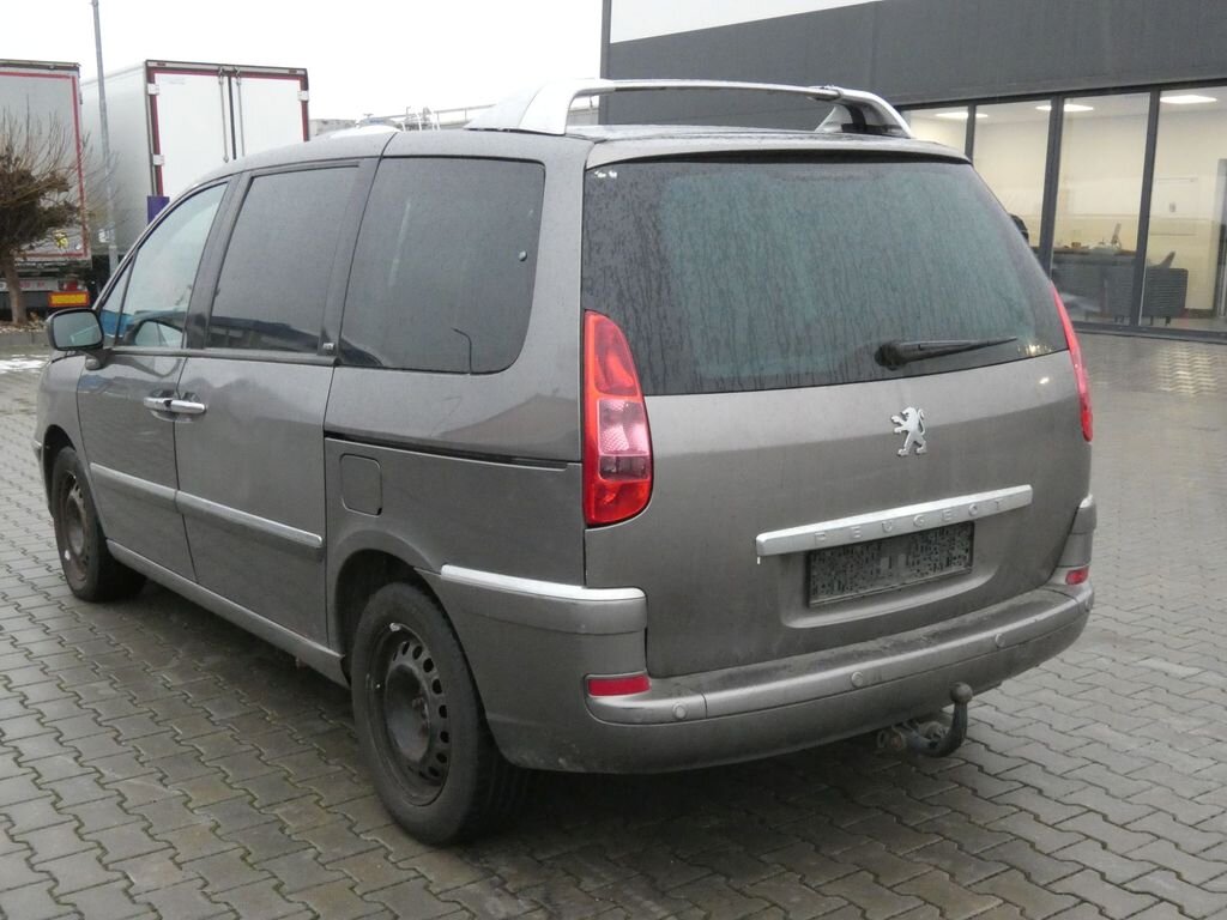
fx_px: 1453
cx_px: 614
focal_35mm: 41
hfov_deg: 45.8
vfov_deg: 35.1
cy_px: 460
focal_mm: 7.3
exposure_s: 1/80
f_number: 5.6
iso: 1250
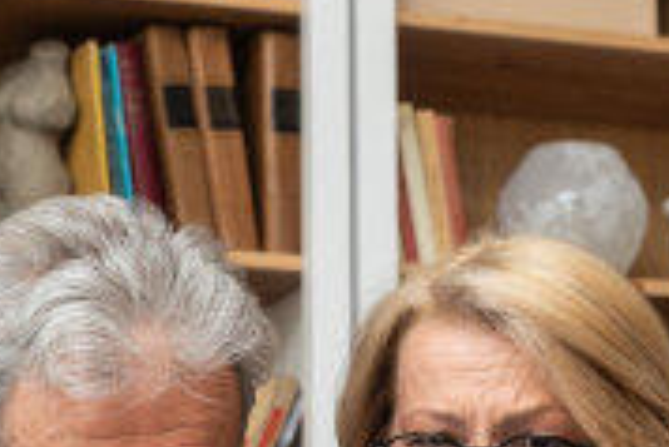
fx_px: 2622
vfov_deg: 9.5
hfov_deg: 14.5
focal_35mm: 141
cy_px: 687
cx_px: 289
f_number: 6.3
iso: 200
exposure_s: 1/125
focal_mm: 44
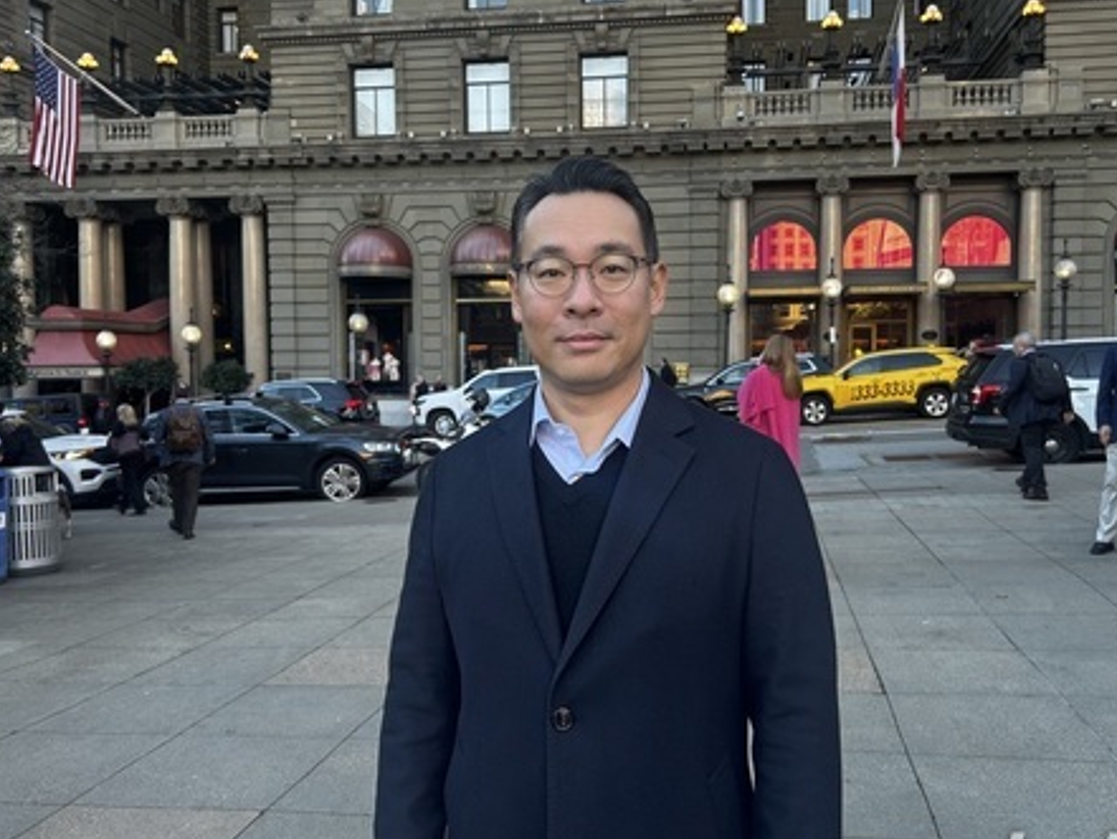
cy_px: 406
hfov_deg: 55.3
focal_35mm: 33
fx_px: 1065
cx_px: 583
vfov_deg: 43.0
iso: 32
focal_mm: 5.7
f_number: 1.5
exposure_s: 1/121
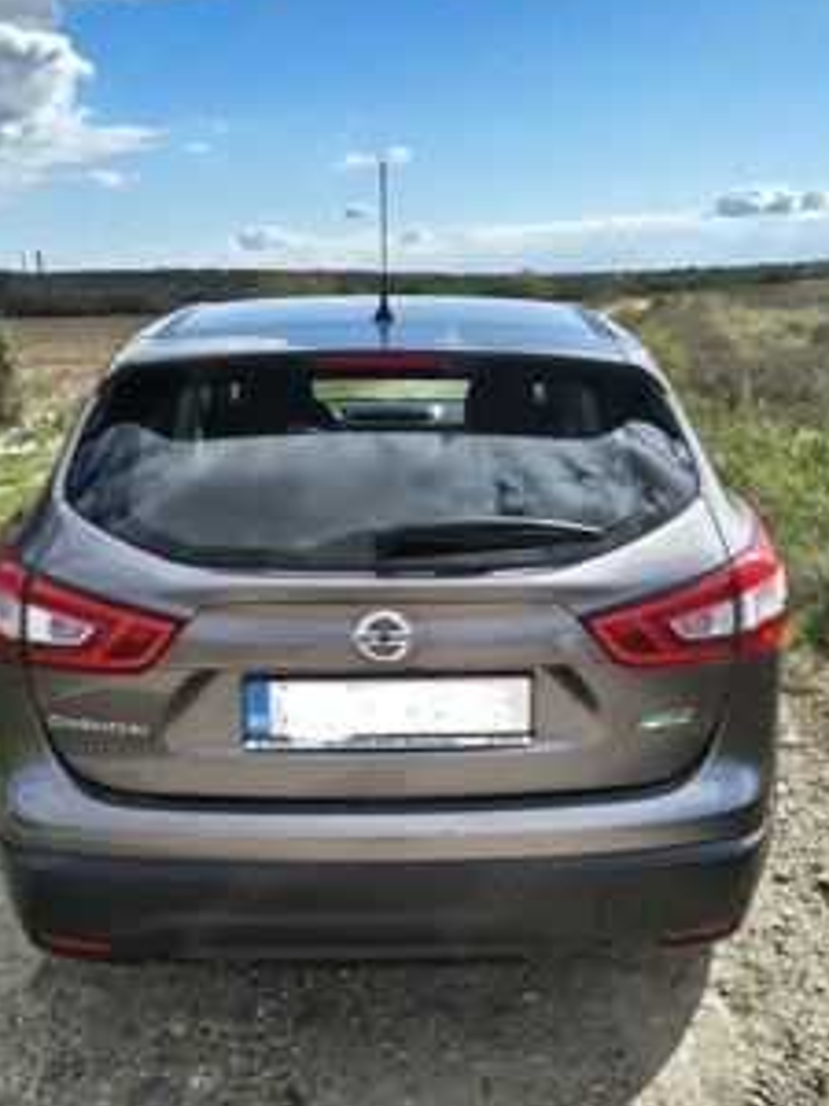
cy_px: 634
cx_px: 427
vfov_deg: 56.6
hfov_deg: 44.2
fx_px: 1022
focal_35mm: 32
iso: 101
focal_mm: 5.56
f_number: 1.8
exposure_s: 1/977
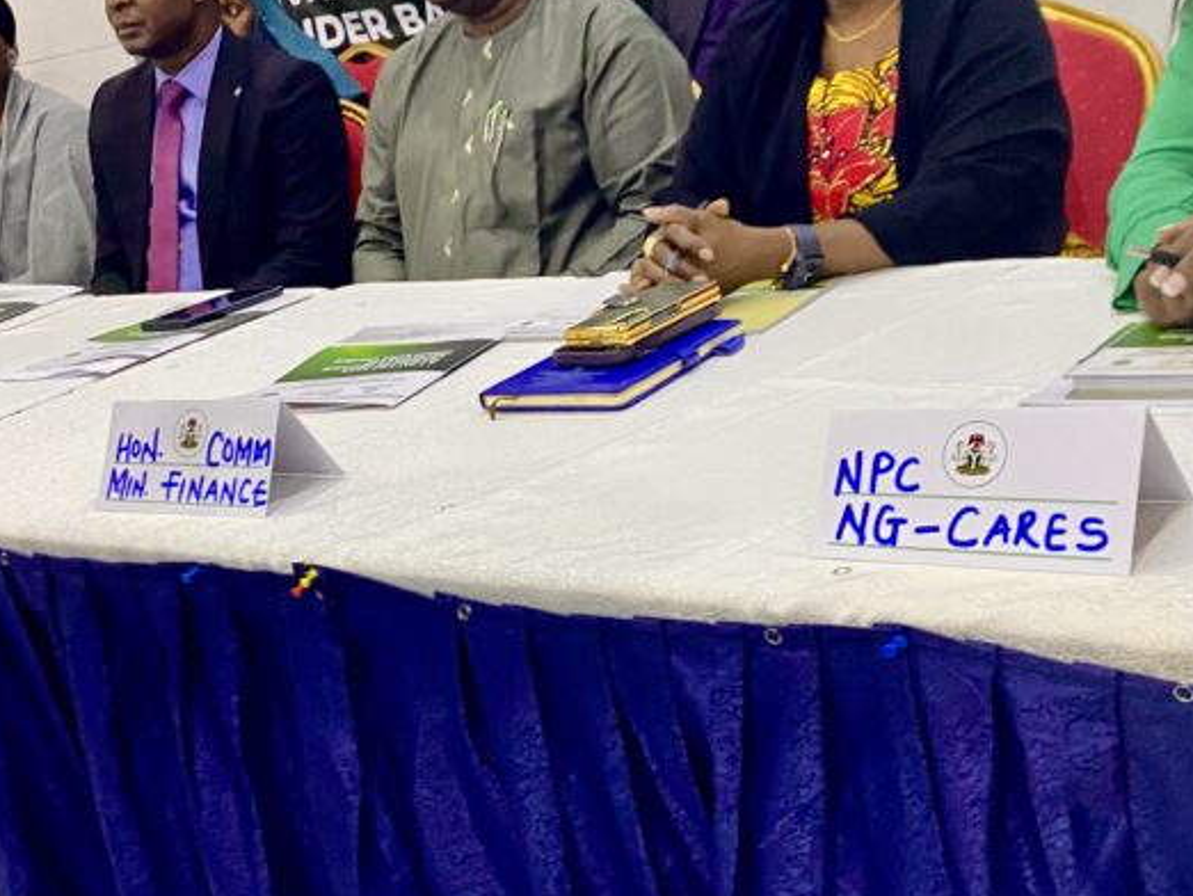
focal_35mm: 51
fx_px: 1758
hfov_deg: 37.4
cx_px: 651
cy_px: 464
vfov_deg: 28.6
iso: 320
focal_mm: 4.25
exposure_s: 1/40
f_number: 1.8
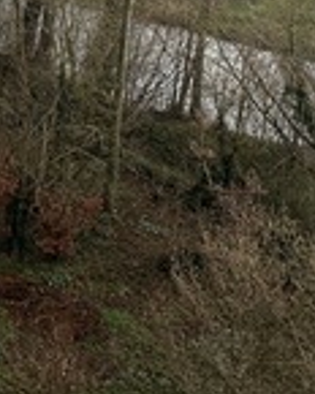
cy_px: -201
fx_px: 1130
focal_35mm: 97
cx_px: -380
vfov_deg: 17.7
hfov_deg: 13.0
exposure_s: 1/1949
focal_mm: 6.86
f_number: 1.78
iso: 80
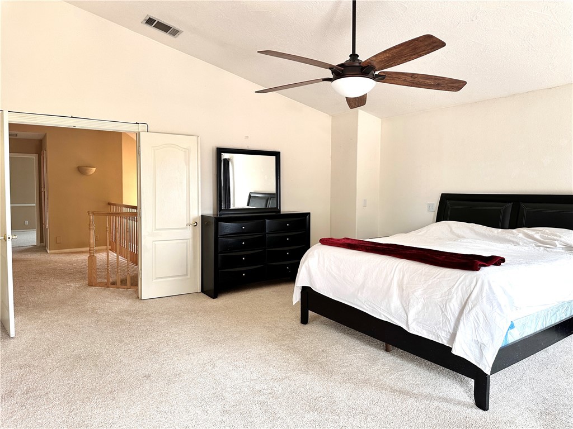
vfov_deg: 56.8
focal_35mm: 24
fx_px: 397
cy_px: 214
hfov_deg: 71.6
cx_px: 286
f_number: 1.78
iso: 125
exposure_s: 1/121
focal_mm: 6.86
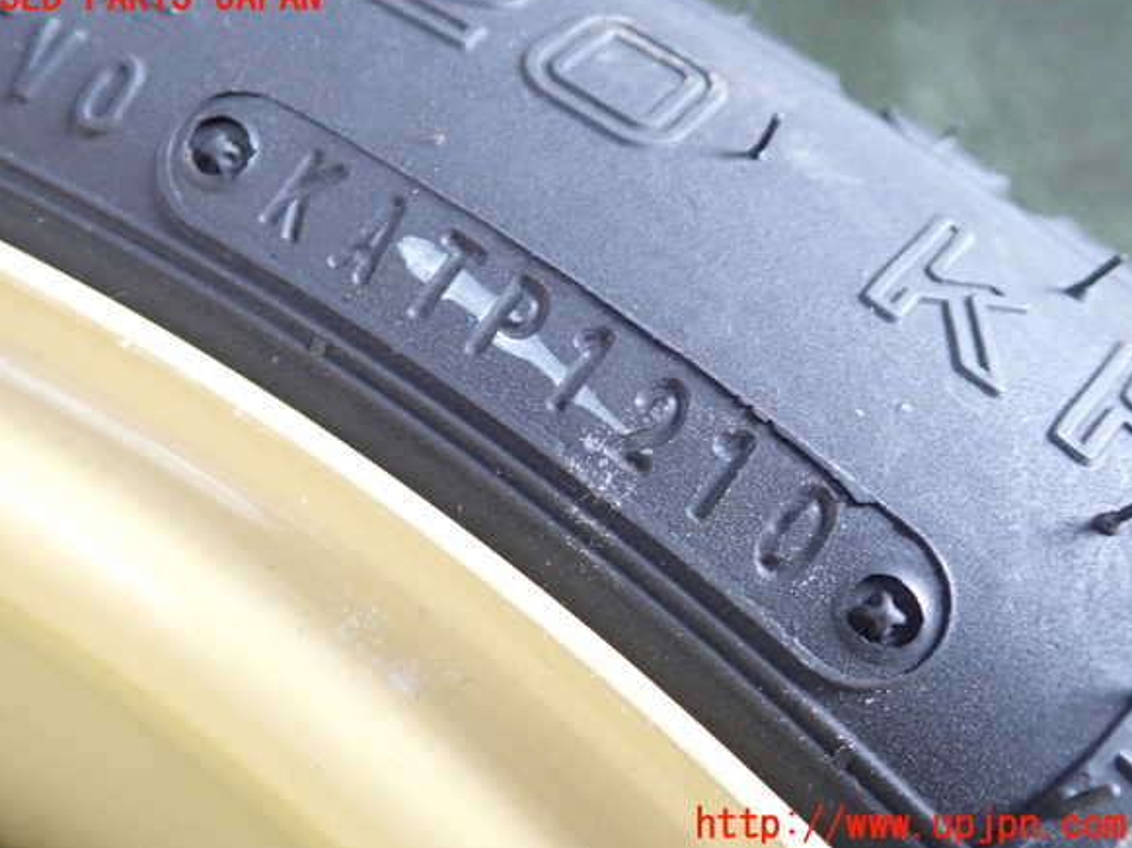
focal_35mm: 31
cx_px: 551
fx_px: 1013
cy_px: 411
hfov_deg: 58.4
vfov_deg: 45.4
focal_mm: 5.4
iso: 200
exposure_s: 1/40
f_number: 2.3
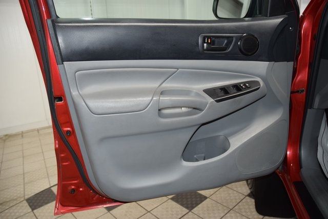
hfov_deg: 67.4
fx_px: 246
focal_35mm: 27
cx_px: 164
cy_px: 110
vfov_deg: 48.0
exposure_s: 1/60
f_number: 4
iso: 800
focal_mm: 18
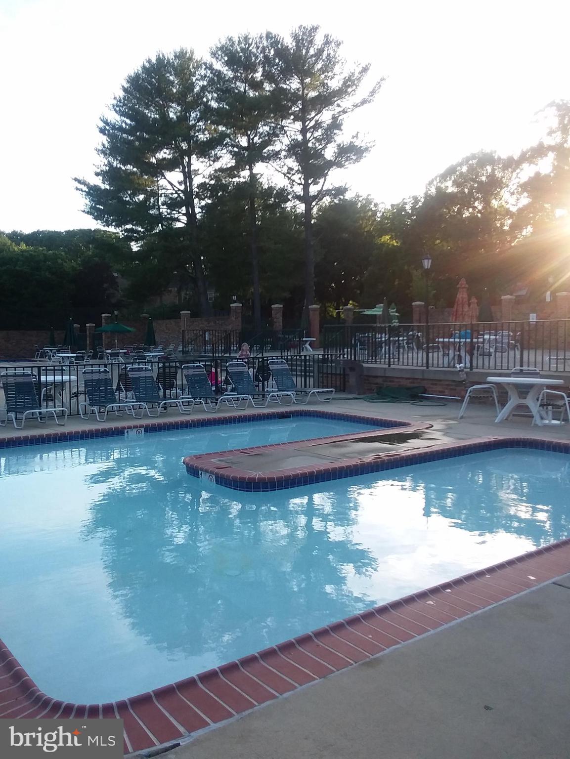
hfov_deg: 48.3
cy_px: 380
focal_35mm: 29
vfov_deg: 61.6
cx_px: 285
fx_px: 636
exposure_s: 1/263
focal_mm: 2.47
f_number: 1.9
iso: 40
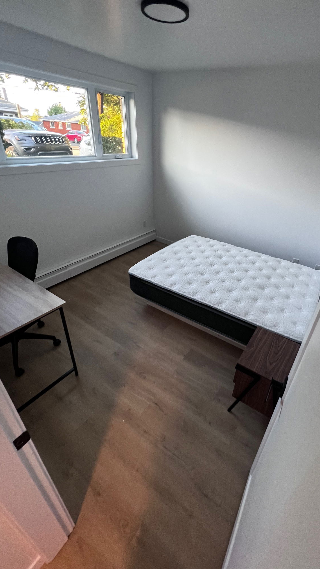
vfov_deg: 102.9
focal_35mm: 15
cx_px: 192
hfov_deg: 69.8
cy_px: 270
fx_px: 226
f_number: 1.8
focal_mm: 1.57
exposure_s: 1/120
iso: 250
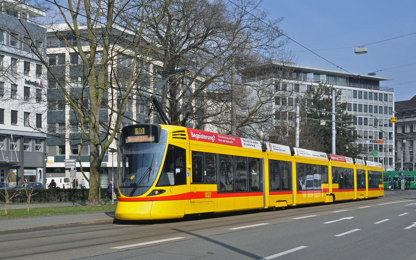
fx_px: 618
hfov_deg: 37.2
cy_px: 120
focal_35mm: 55
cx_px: 210
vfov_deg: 23.7
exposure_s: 1/400
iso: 250
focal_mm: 35
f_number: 10
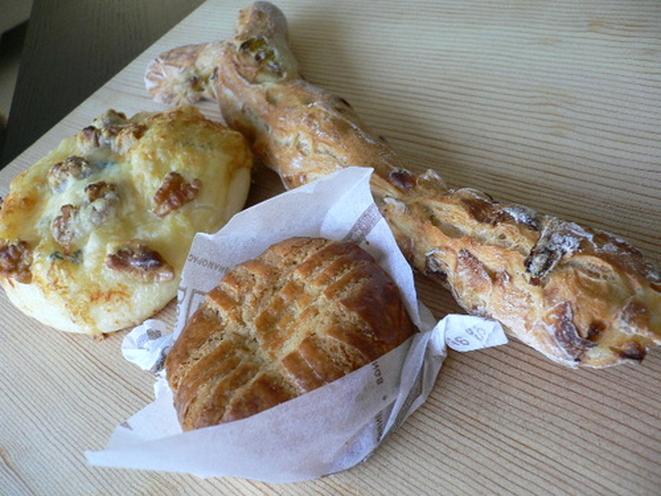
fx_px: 668
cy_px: 248
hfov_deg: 52.6
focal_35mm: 35
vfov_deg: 40.7
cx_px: 330
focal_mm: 5.8
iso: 100
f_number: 2.8
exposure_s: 1/25
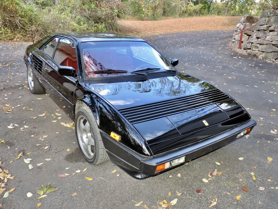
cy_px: 104
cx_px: 139
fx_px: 193
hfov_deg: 71.6
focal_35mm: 24
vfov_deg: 56.8
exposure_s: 1/160
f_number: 3
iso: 200
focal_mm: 4.3
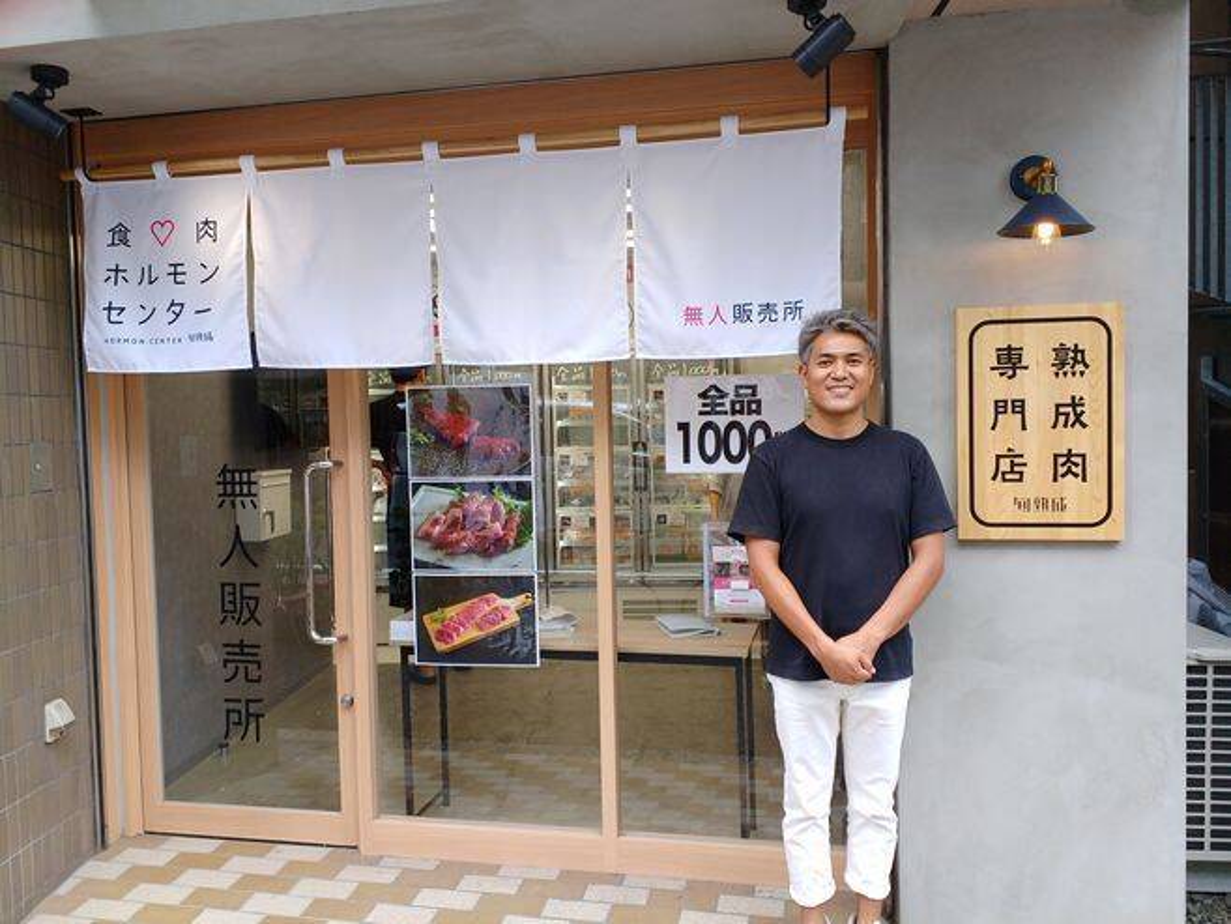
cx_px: 616
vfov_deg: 51.4
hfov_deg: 65.3
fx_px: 961
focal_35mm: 27
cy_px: 462
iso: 32
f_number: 1.9
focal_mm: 3.58
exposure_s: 1/138
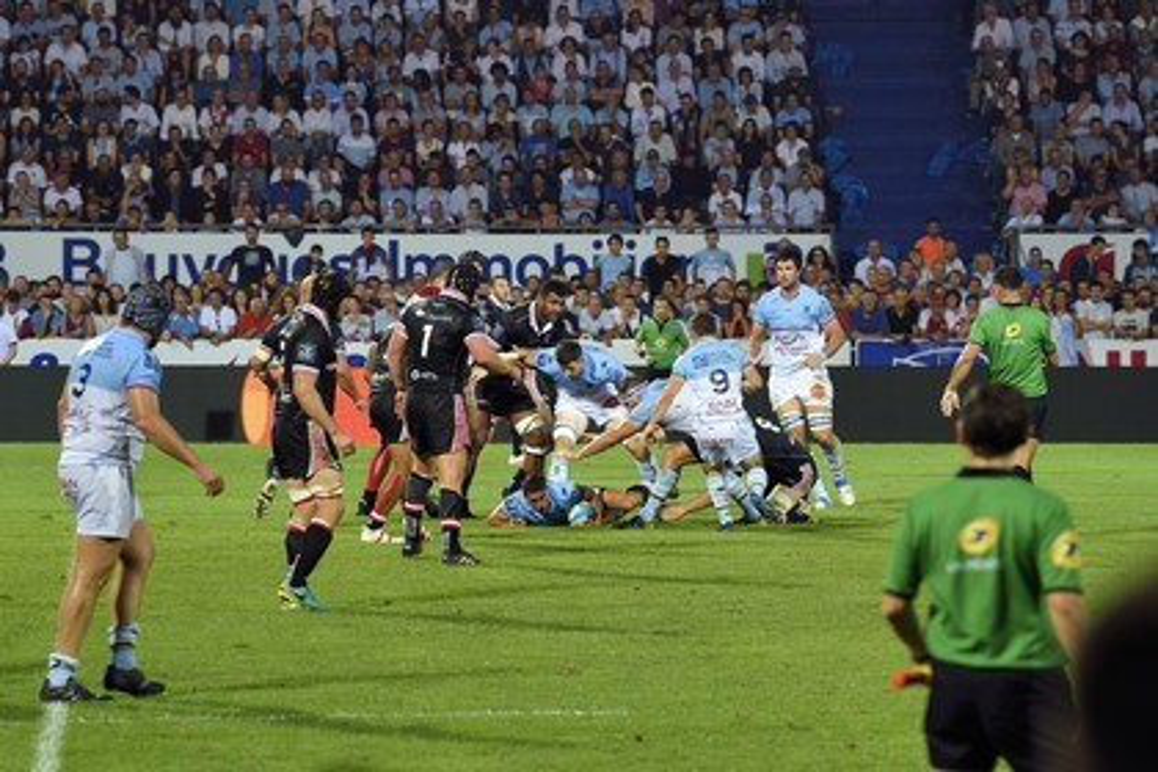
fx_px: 6433
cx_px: 579
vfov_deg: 6.9
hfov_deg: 10.3
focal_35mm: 200
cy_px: 386
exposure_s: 1/200
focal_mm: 200
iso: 800
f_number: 5.6
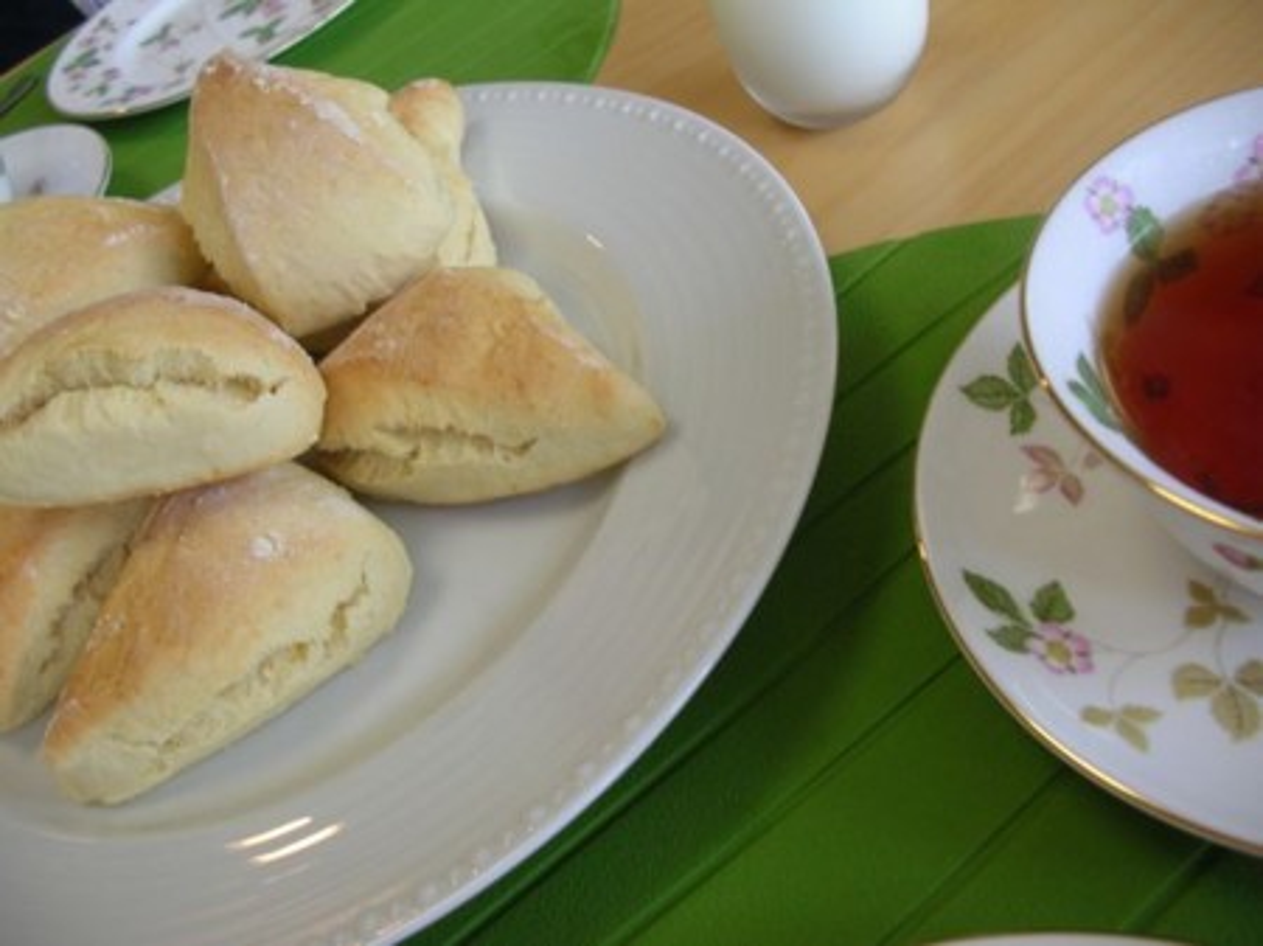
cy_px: 473
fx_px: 1276
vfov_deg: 40.7
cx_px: 632
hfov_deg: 52.7
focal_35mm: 35
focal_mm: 5.8
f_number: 2.8
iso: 50
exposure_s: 1/17.2
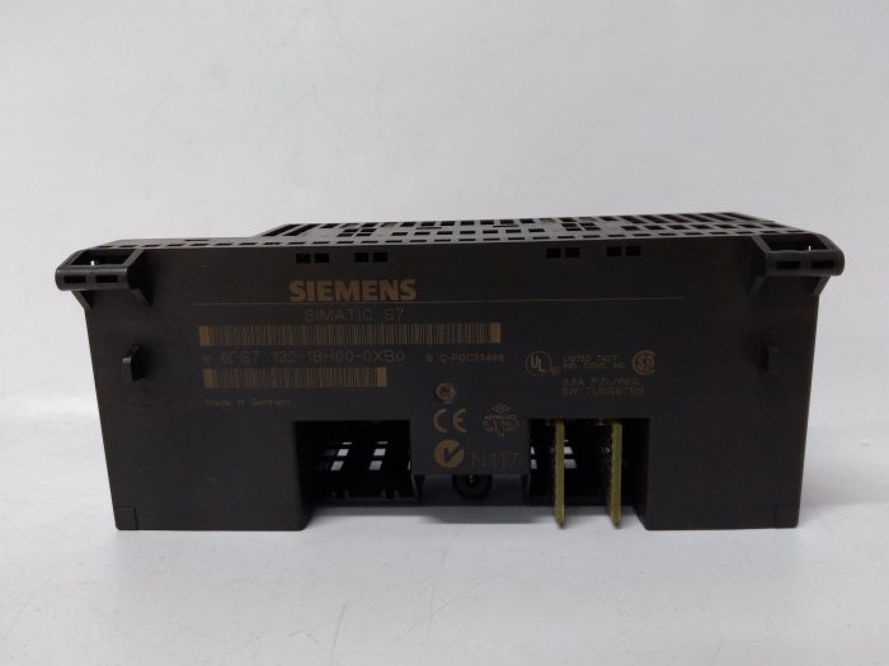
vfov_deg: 51.4
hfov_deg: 65.3
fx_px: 693
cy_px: 333
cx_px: 444
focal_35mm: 27
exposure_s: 1/33
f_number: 2
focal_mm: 3.79
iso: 246
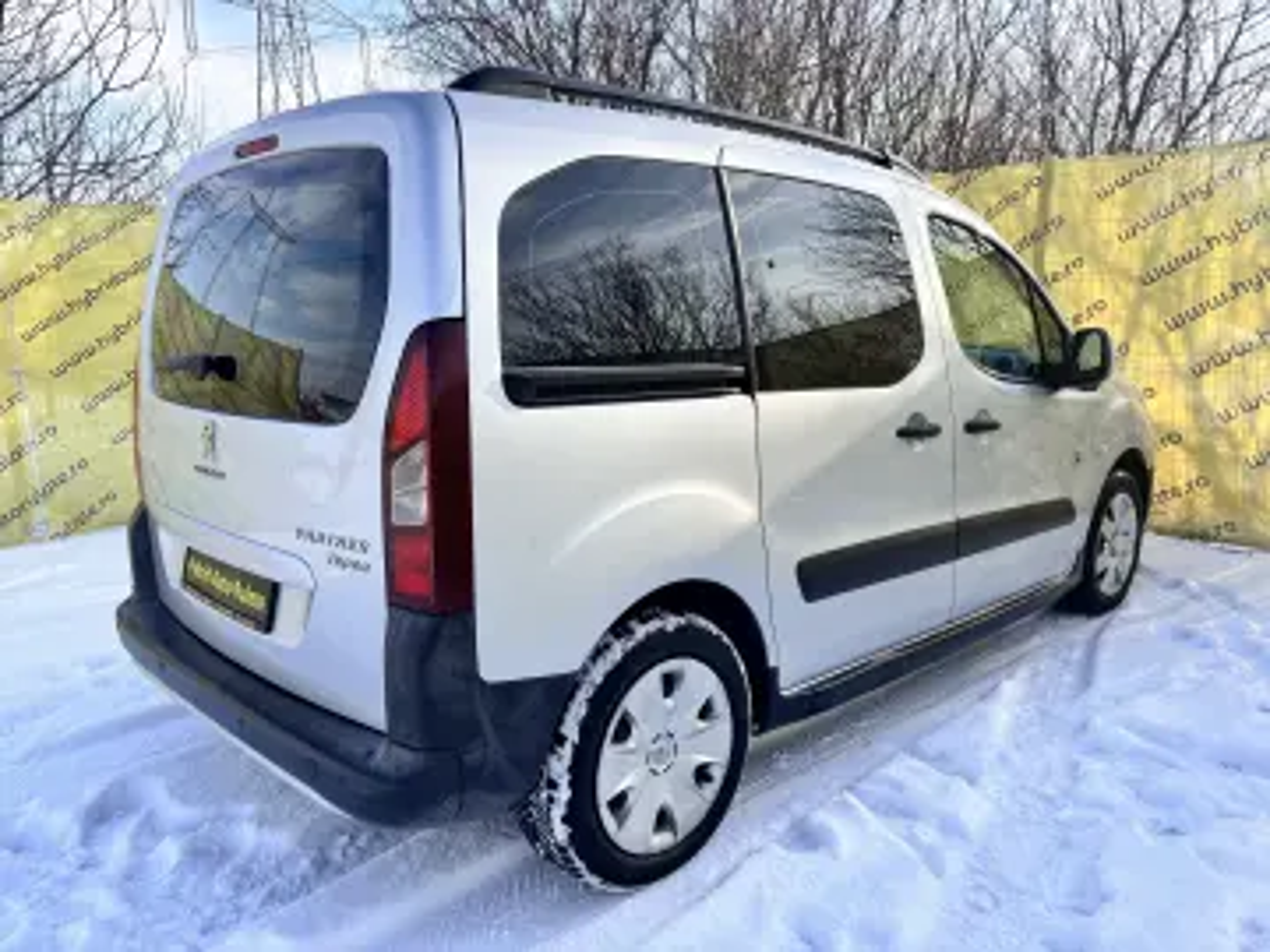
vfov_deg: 53.1
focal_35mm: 26
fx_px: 954
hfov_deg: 67.3
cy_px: 476
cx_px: 635
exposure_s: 1/1499
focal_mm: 5.96
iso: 50
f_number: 1.6
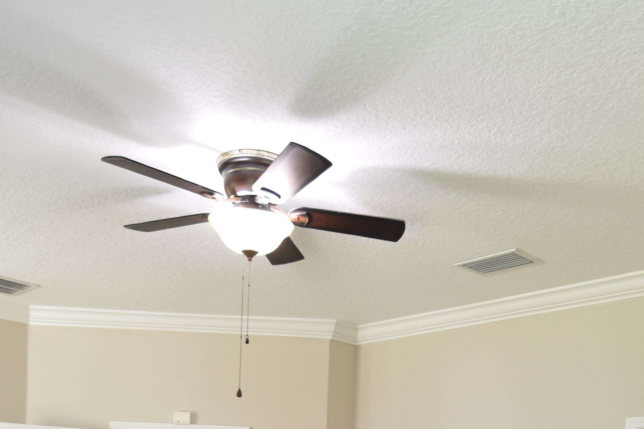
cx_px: 356
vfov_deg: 27.6
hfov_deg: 46.3
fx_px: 751
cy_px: 527
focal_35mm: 42
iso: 800
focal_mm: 10
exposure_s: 1/45
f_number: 3.5
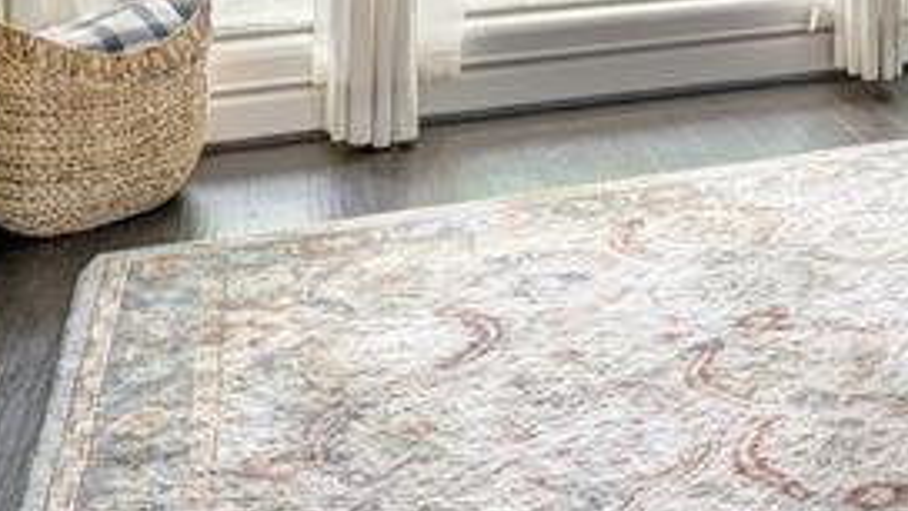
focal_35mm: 63
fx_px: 1517
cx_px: 861
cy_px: -264
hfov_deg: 31.4
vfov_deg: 17.2
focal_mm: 16
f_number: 8
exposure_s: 4
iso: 64
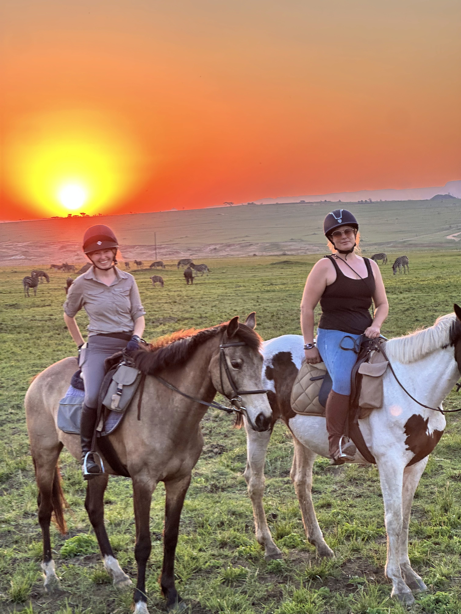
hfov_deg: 19.1
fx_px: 1367
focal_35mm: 77
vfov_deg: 25.3
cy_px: 307
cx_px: 230
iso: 32
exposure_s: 1/99
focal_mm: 9
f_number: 2.8
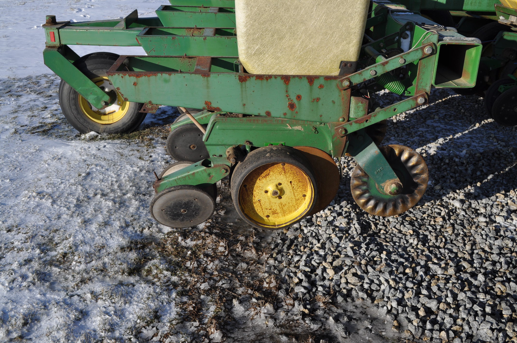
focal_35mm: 39
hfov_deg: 49.6
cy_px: 172
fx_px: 559
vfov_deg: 34.1
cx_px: 258
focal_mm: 26
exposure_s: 1/320
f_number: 9
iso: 200
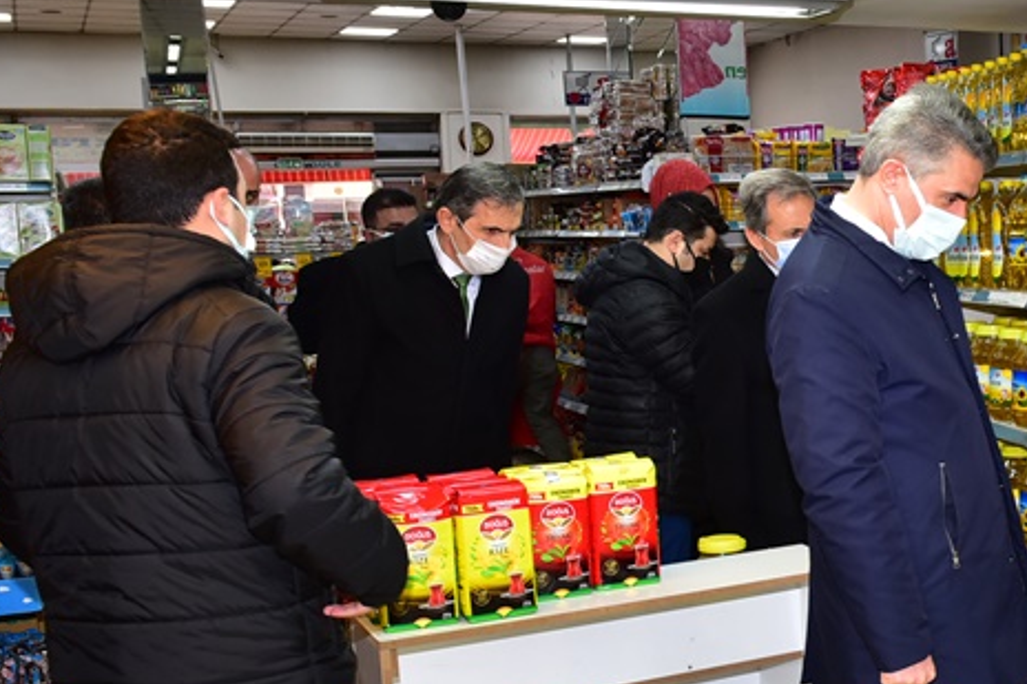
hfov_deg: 34.5
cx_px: 998
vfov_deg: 25.4
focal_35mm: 53
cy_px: 437
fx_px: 1511
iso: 1100
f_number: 7.1
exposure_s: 1/60
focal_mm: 24
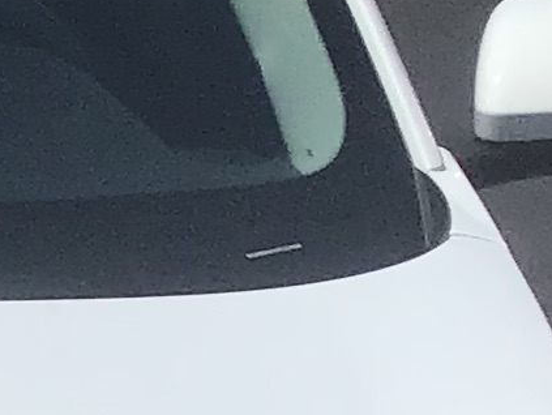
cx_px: -654
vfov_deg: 6.1
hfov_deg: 7.8
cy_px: 827
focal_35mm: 239
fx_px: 3814
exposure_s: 1/4525
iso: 25
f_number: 2.4
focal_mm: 3.3
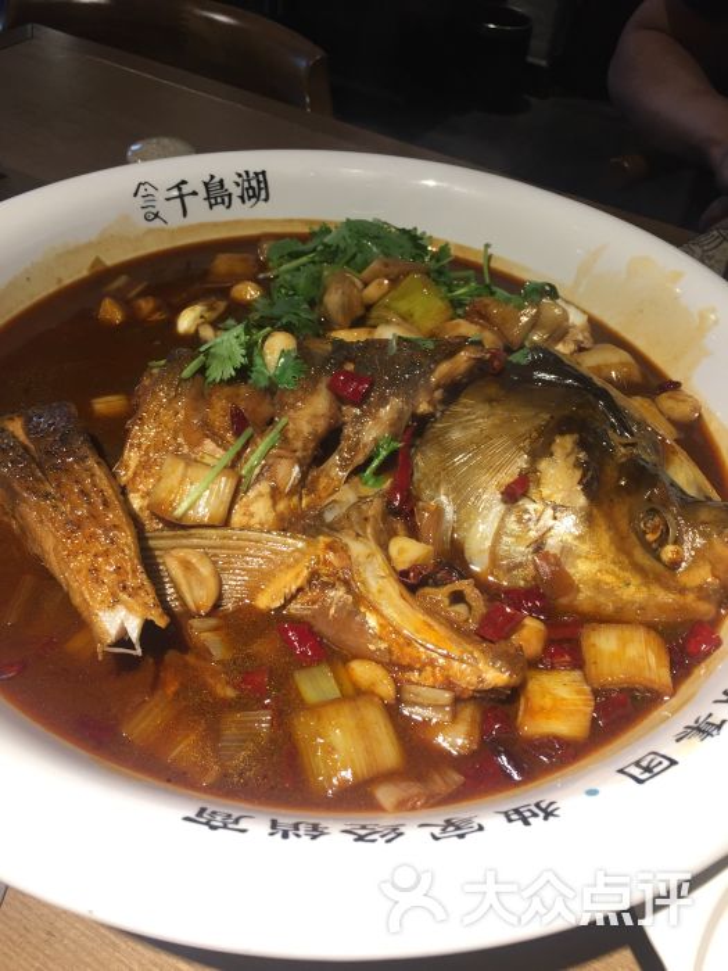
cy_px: 486
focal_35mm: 29
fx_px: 813
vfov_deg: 61.7
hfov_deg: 48.2
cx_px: 364
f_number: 2.2
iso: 40
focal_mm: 4.15
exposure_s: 1/50
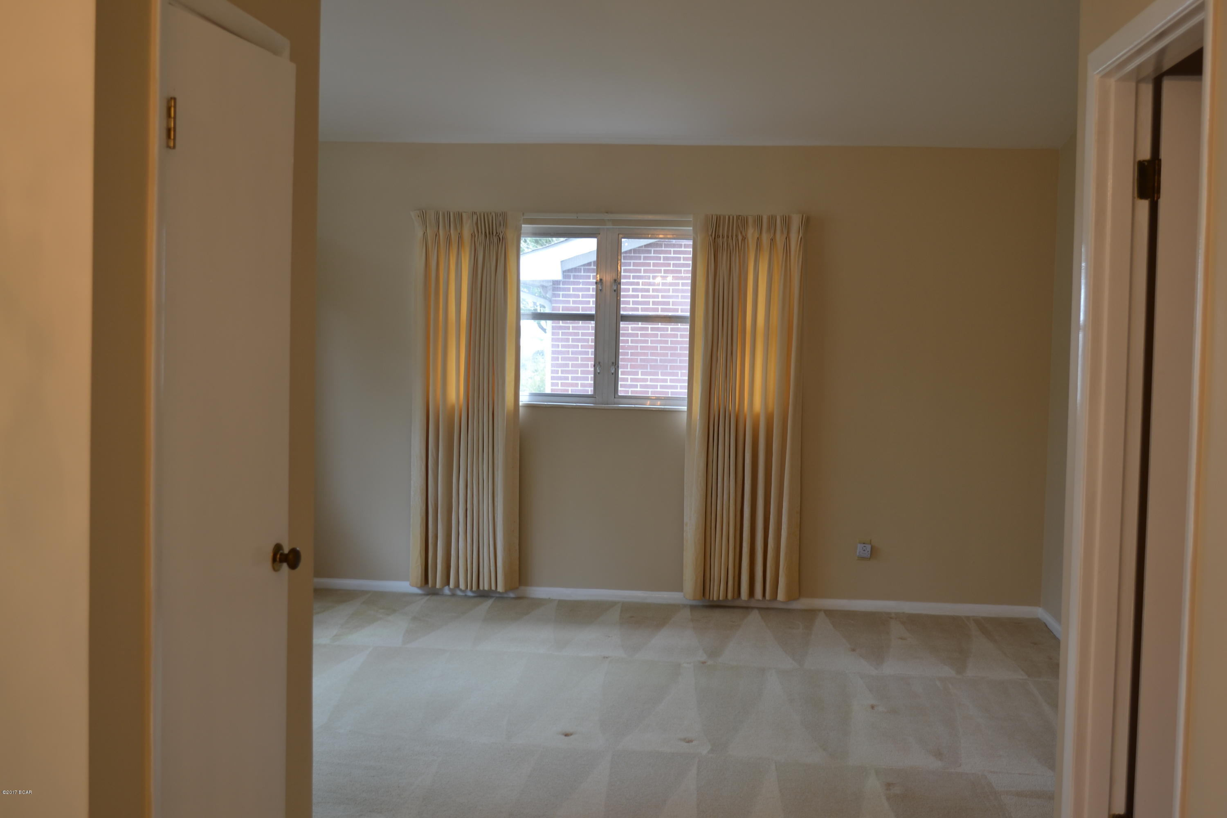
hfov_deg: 49.6
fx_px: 1329
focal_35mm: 39
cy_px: 409
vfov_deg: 34.2
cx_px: 614
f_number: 4.2
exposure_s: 1/6
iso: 100
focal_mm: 26
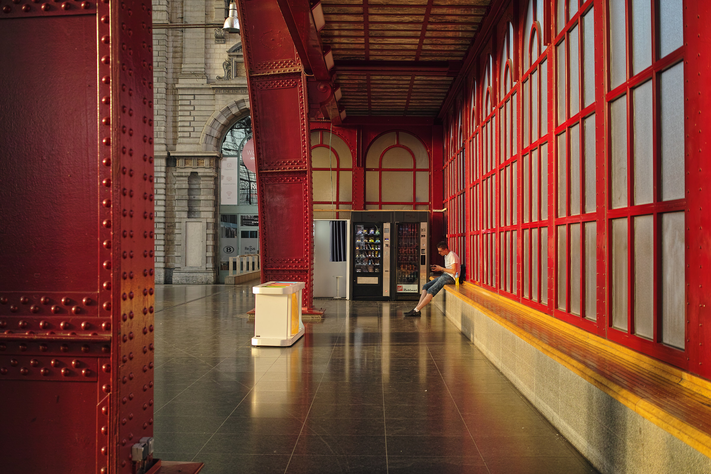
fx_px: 889
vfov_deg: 29.9
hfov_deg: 43.6
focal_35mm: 45
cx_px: 356
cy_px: 237
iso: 200
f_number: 3.2
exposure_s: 1/60
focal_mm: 30
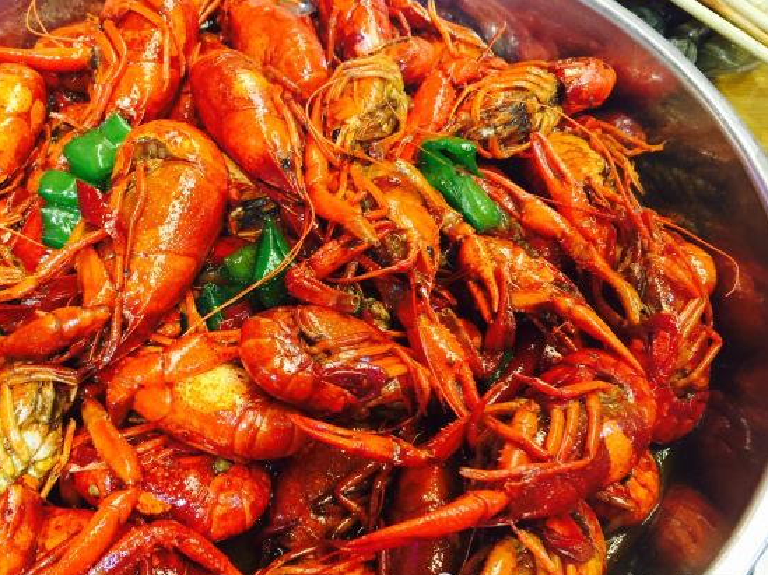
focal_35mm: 37
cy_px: 311
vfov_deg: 38.6
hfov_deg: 49.6
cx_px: 281
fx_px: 820
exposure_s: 1/17
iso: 100
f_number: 2.2
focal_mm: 4.15
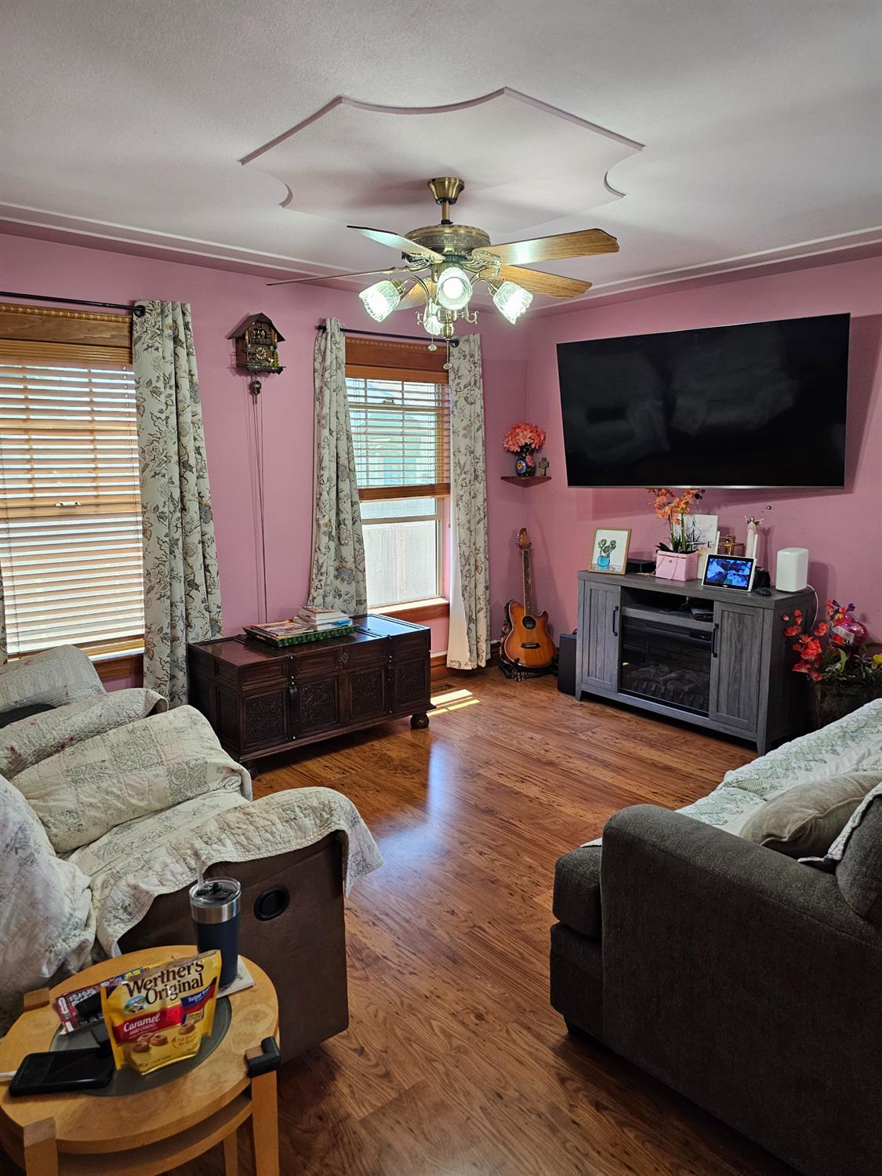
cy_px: 588
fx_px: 781
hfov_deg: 58.9
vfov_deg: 73.9
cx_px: 441
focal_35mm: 23
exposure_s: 1/120
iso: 200
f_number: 1.7
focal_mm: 6.3
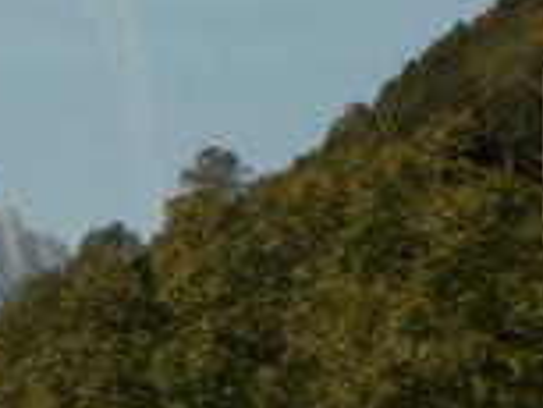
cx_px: -337
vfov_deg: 6.1
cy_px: 500
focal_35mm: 242
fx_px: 3799
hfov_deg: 8.0
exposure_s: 1/200
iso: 50
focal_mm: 9.7
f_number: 8
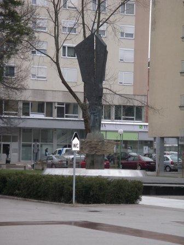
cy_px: 122
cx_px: 92
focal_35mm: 156
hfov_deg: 9.5
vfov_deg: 12.7
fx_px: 1104
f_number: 4.4
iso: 200
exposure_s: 1/125
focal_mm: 32.5
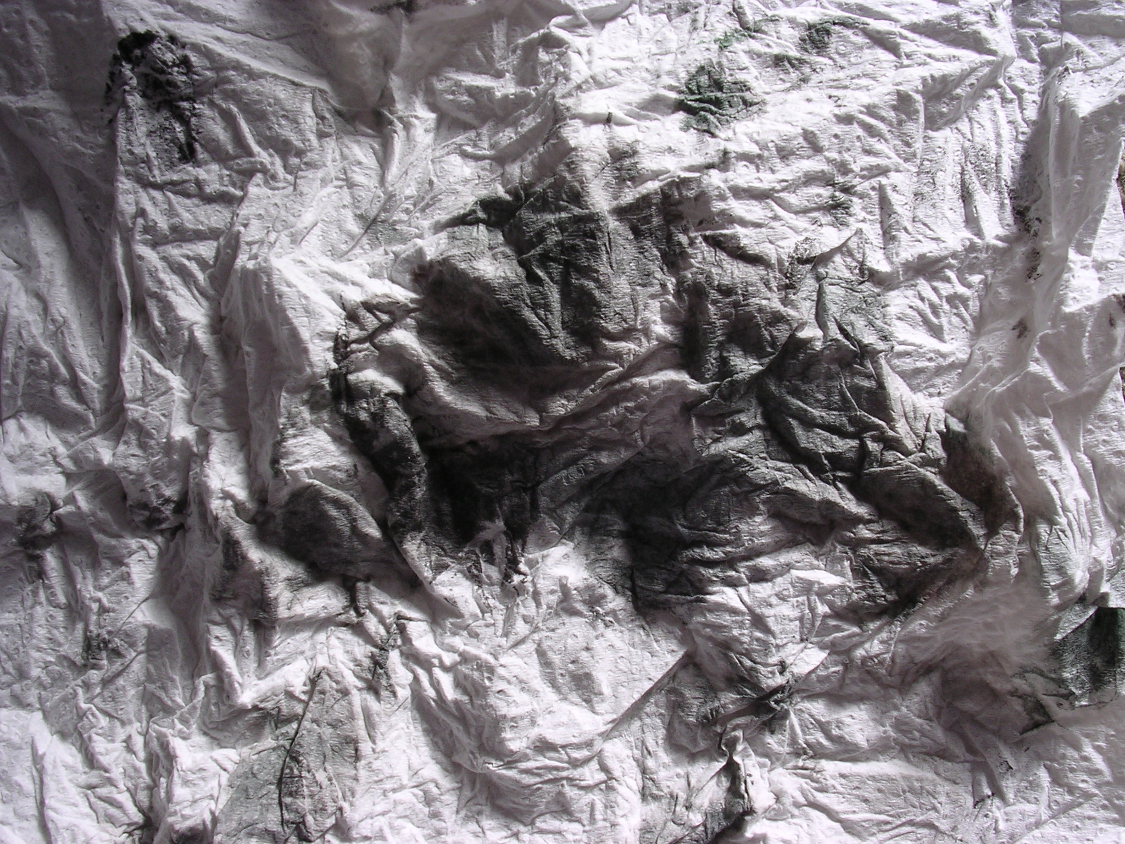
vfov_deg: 37.7
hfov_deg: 49.0
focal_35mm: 38
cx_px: 562
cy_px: 422
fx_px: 1235
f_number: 5.6
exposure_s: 1/150
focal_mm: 5.8
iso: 100
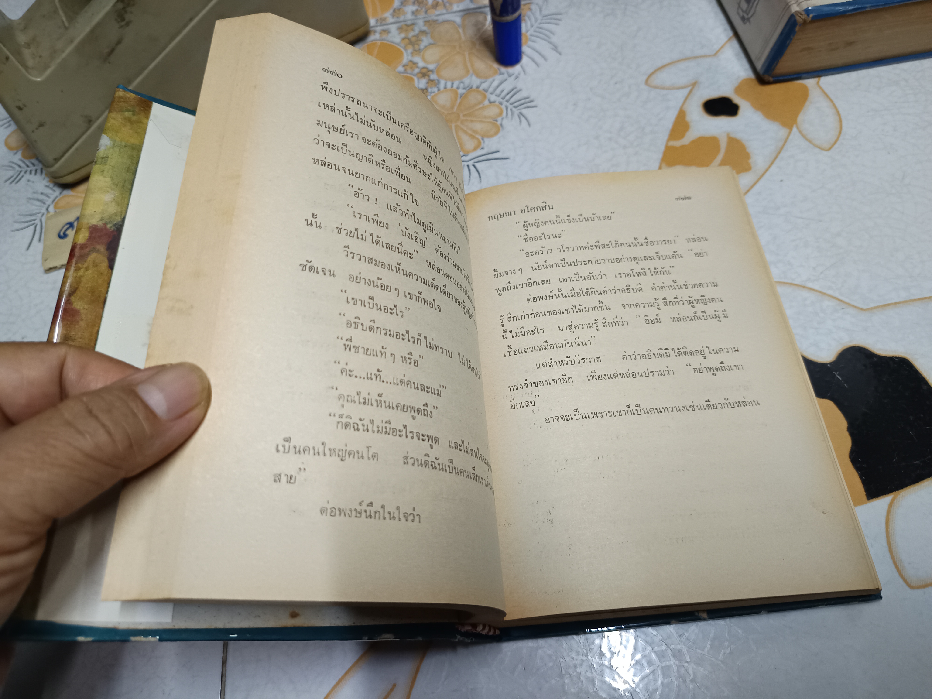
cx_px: 466
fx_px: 646
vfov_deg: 56.8
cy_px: 350
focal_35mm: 24
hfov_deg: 71.6
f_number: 1.7
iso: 856
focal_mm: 5.31
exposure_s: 1/33.3
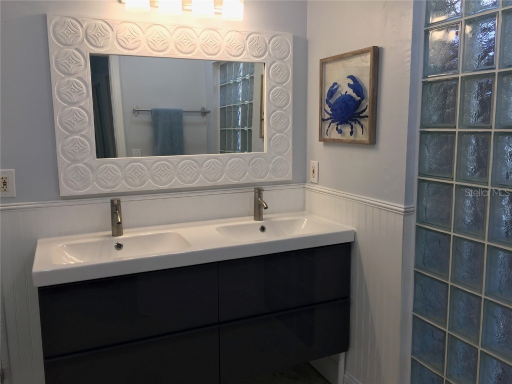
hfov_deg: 61.7
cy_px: 192
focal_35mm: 29
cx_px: 256
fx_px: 429
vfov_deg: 48.2
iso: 32
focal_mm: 4.15
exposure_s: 1/60
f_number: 2.2
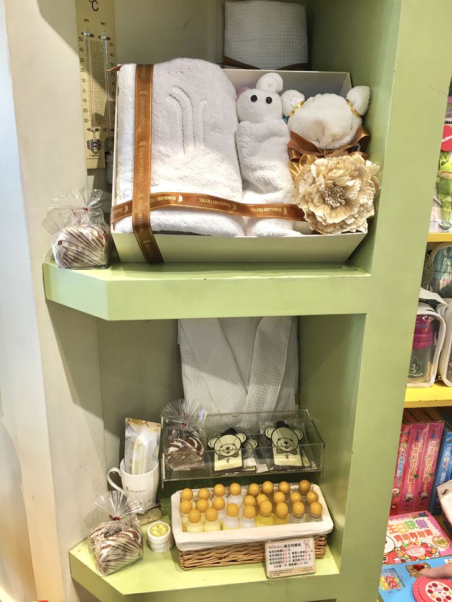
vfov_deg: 61.7
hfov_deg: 48.2
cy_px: 301
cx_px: 226
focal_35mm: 29
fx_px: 505
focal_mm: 4.15
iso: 32
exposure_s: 1/15
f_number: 2.2
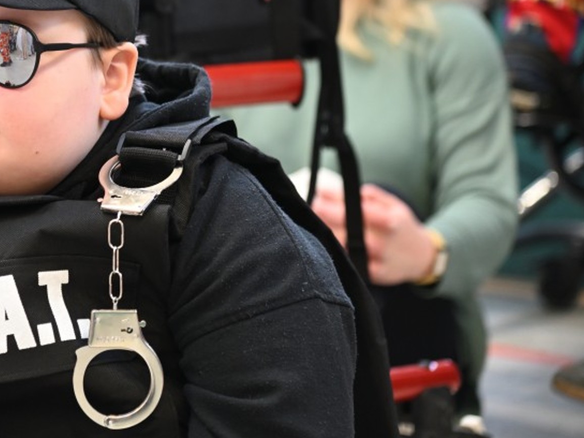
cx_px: 113
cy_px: 126
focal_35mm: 191
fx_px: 3222
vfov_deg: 7.8
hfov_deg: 10.3
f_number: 4
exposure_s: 1/125
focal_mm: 120
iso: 3200
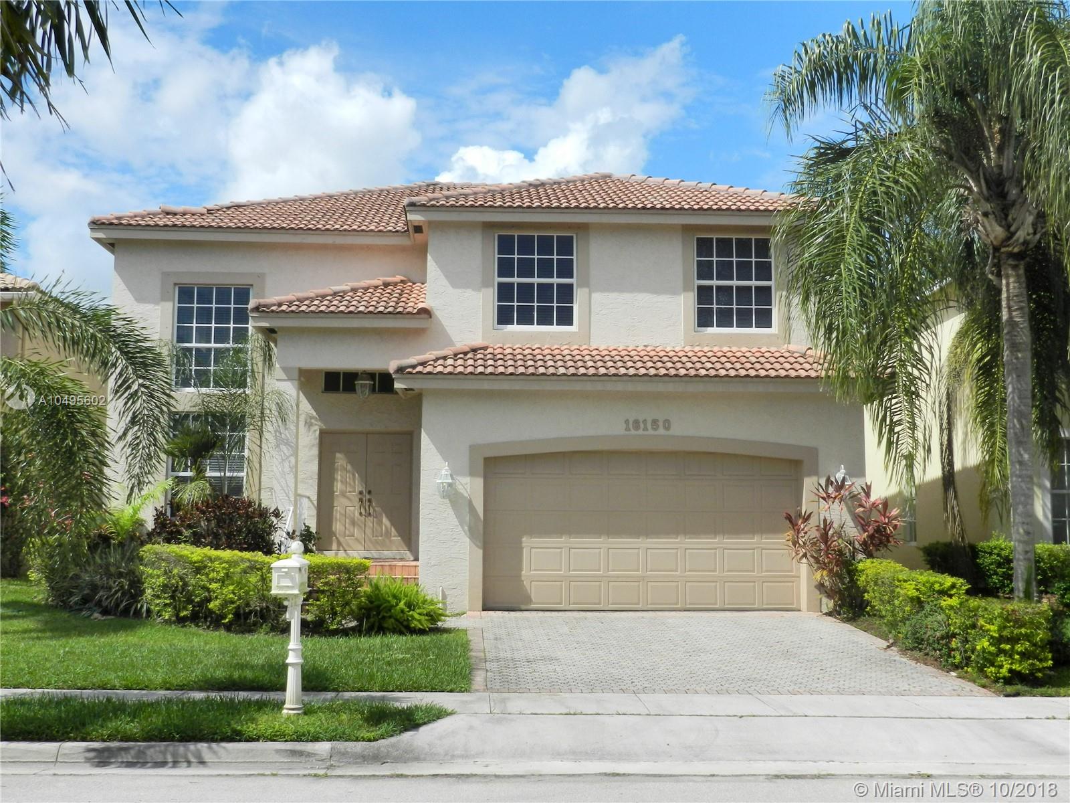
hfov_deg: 49.0
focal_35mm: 38
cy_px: 402
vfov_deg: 37.7
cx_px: 535
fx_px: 1175
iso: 160
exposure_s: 1/1000
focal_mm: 6.7
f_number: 5
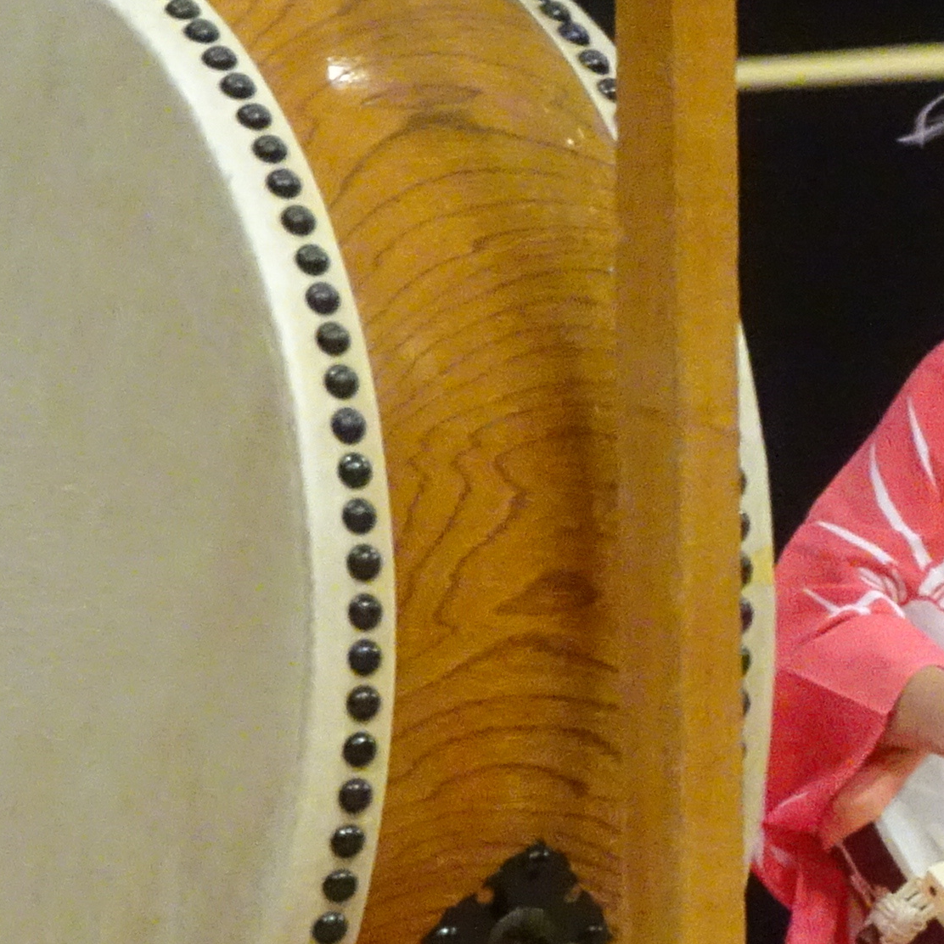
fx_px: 17525
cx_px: 1989
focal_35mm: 568
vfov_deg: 3.1
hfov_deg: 3.1
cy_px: 895
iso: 800
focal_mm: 24.99
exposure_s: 1/100
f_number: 5.6
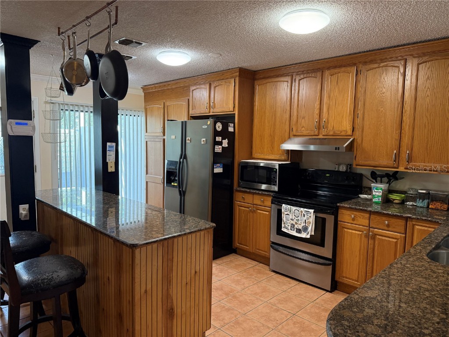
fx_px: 311
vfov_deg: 56.8
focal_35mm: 24
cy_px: 168
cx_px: 224
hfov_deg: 71.6
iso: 250
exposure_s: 1/60
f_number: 1.78
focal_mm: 6.76
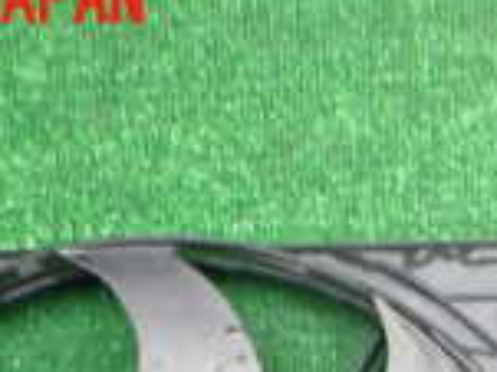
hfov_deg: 16.1
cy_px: 701
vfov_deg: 11.4
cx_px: 533
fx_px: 1707
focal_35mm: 119
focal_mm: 5.4
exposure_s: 1/30
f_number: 2.3
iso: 250
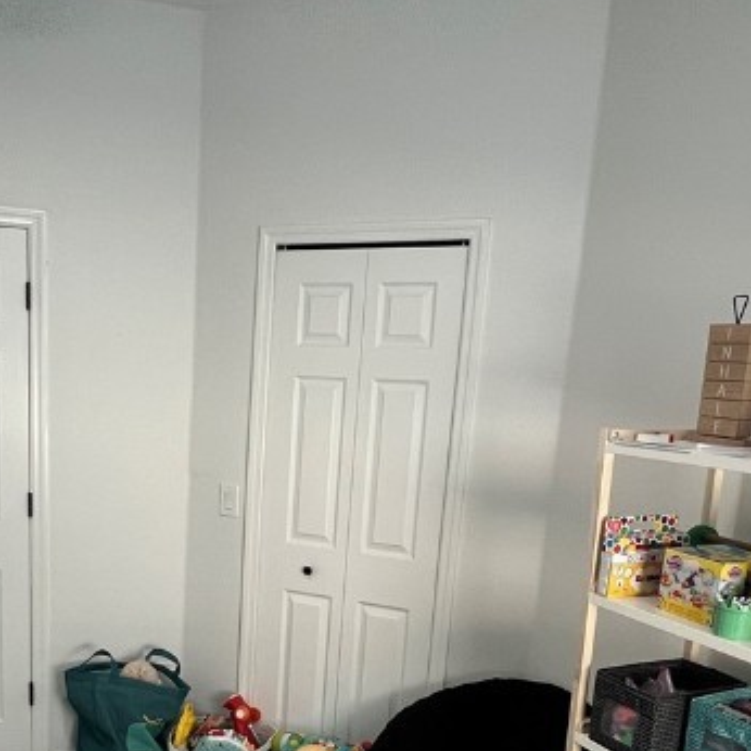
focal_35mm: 34
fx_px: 835
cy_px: 573
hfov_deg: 47.4
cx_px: 232
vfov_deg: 46.5
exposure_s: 1/60
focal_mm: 1.57
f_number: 1.8
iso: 250
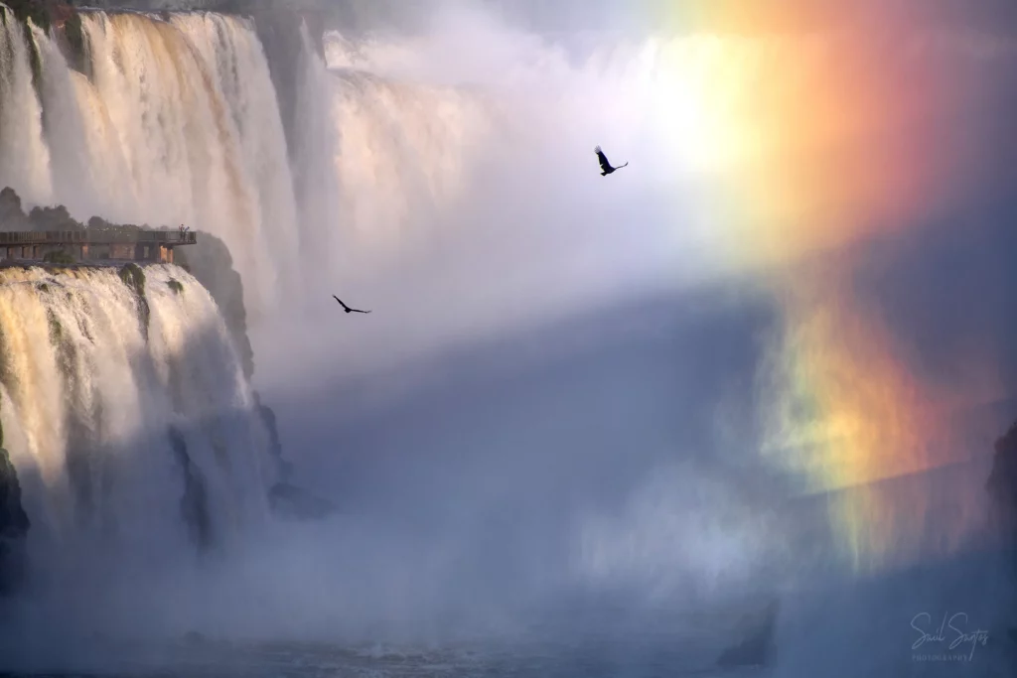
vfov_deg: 4.6
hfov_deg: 6.9
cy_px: 339
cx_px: 508
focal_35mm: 300
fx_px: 8476
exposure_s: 1/250
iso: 250
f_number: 7.1
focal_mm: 300
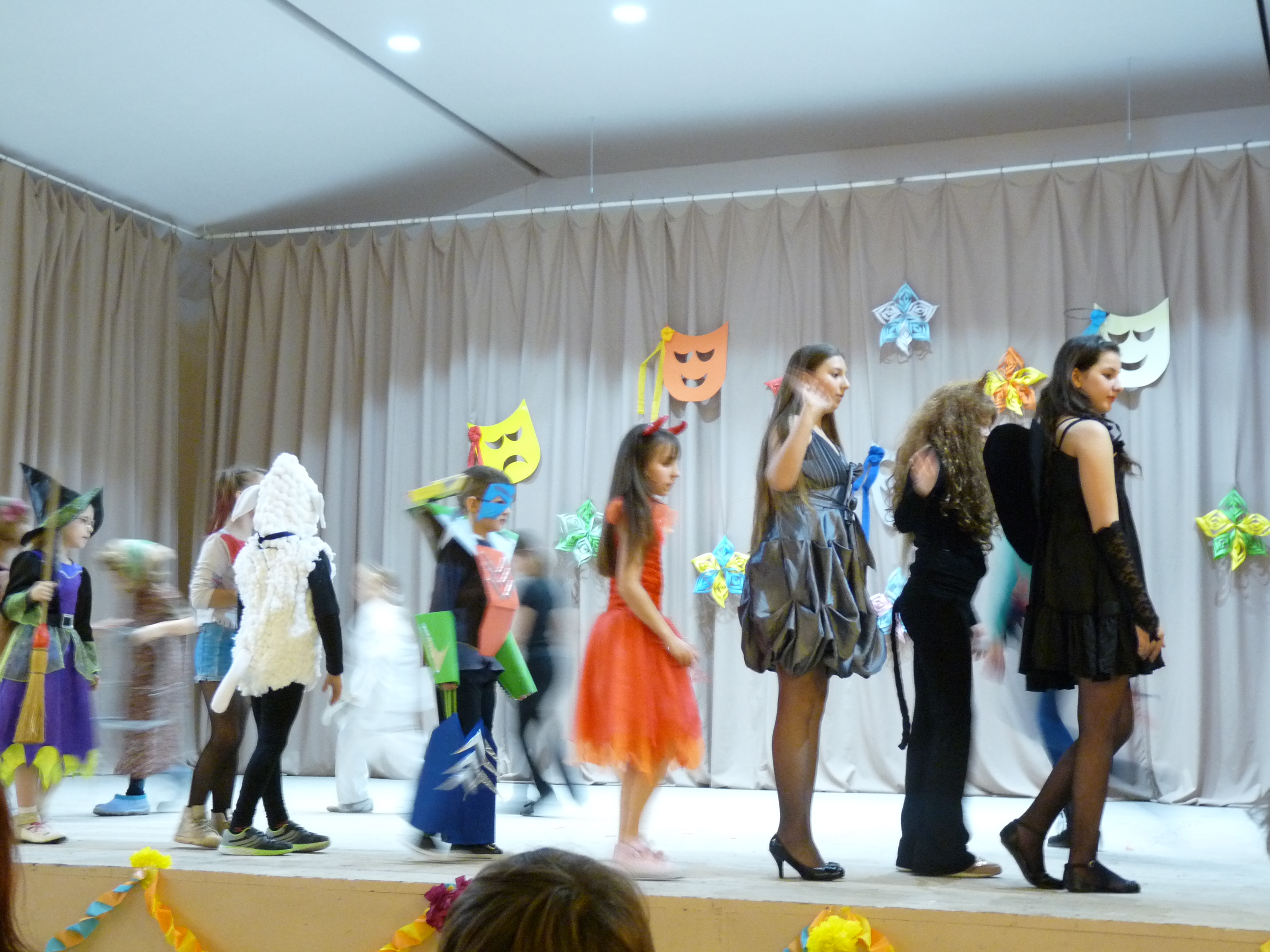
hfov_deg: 36.8
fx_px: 1908
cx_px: 635
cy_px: 476
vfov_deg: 28.0
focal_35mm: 52
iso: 400
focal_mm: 9.2
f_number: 3.2
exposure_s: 1/8
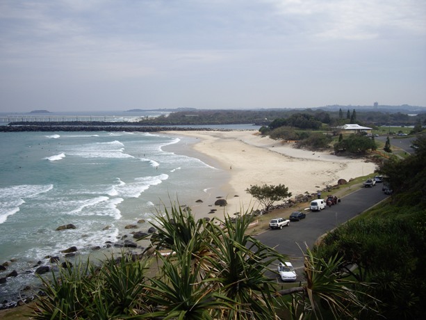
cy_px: 160
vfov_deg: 37.7
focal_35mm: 38
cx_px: 213
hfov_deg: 49.0
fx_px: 468
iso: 64
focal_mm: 7.9
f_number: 8
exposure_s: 1/160
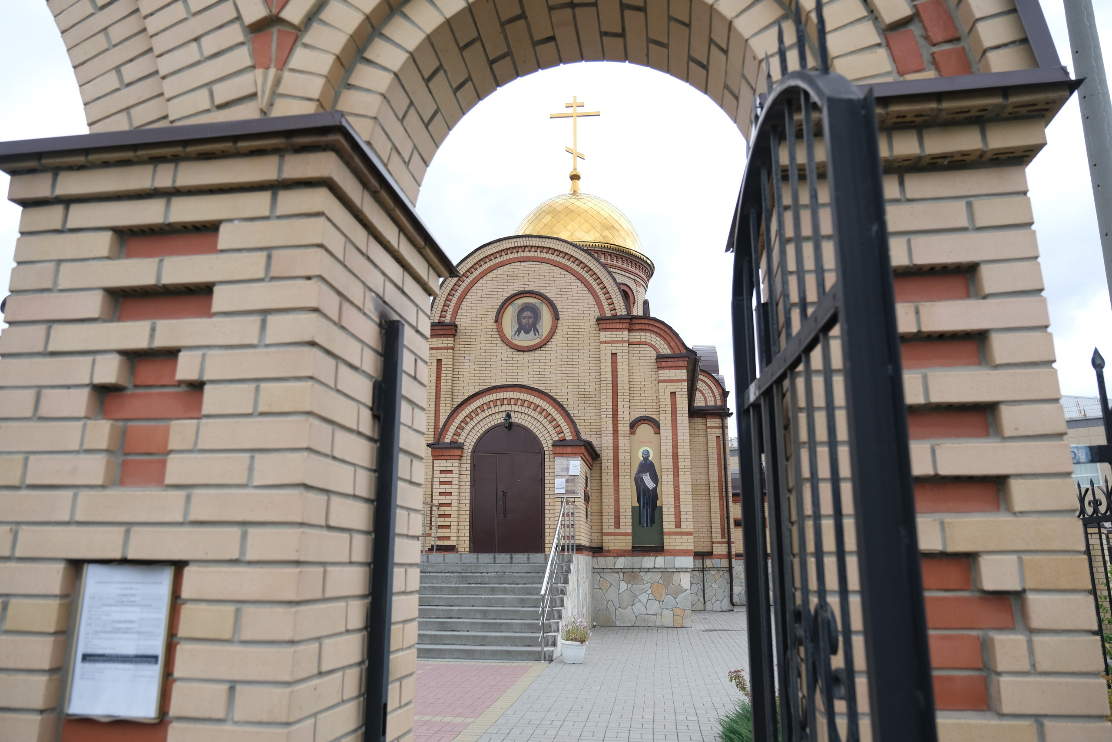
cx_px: 556
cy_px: 371
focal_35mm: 25
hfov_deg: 71.5
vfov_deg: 51.3
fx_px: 772
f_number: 2.8
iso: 160
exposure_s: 1/500
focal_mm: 16.5
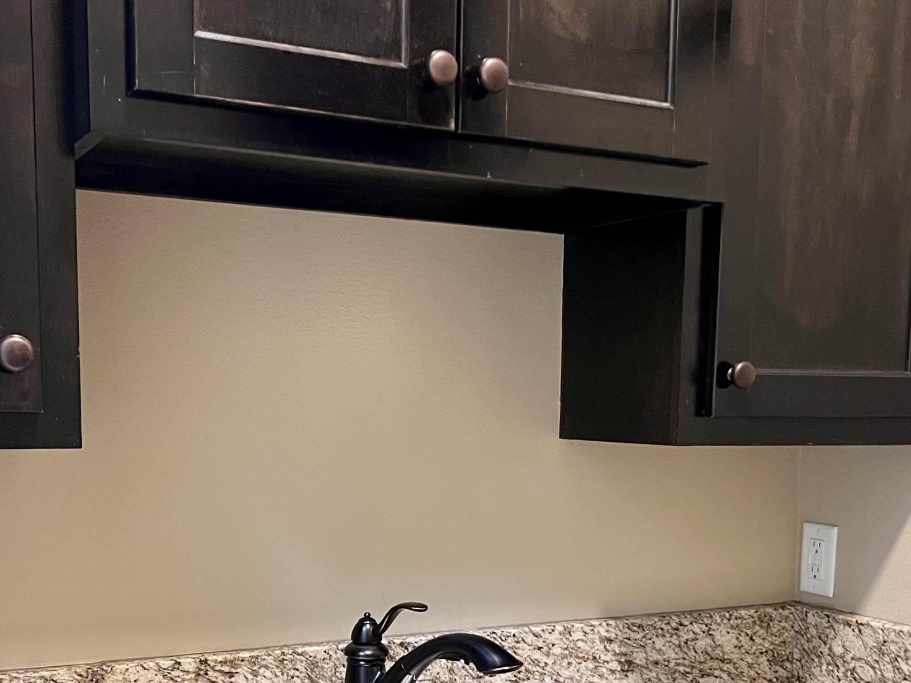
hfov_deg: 38.9
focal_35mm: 49
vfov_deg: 28.9
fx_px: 1290
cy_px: 561
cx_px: 481
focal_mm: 5.7
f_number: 1.5
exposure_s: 1/40
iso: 400
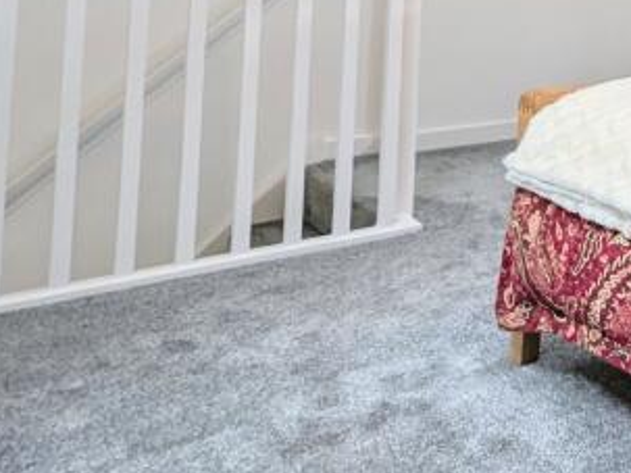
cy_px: -89
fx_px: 802
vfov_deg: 28.7
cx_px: 721
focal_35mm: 44
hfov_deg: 35.6
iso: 50
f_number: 2.2
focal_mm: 1.95
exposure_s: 1/50
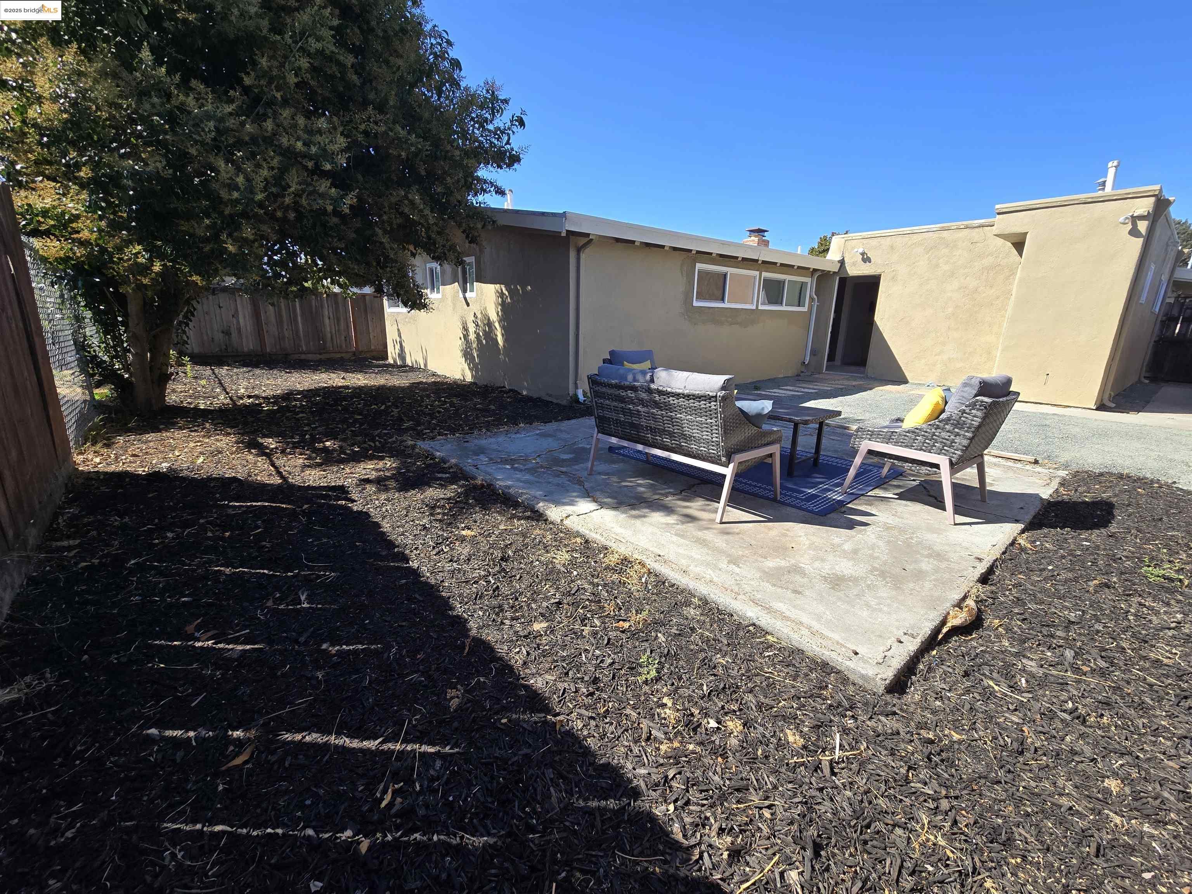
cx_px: 596
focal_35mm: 13
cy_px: 447
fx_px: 448
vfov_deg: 89.9
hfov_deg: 106.2
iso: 50
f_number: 2.2
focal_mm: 2.2
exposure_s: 1/927
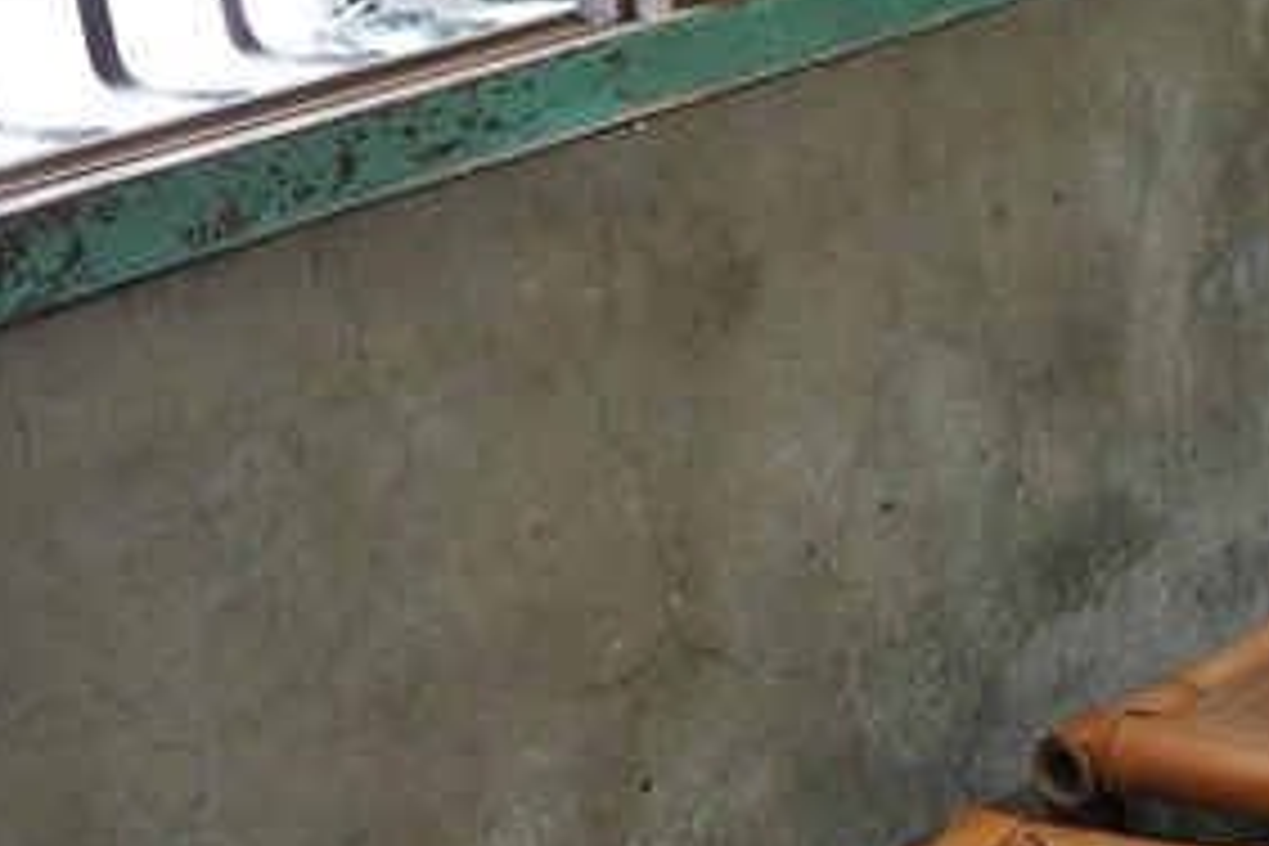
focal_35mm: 87
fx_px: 3067
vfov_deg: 15.7
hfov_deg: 20.4
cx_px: 1845
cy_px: 277
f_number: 6.3
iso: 5000
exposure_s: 1/160
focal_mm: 24
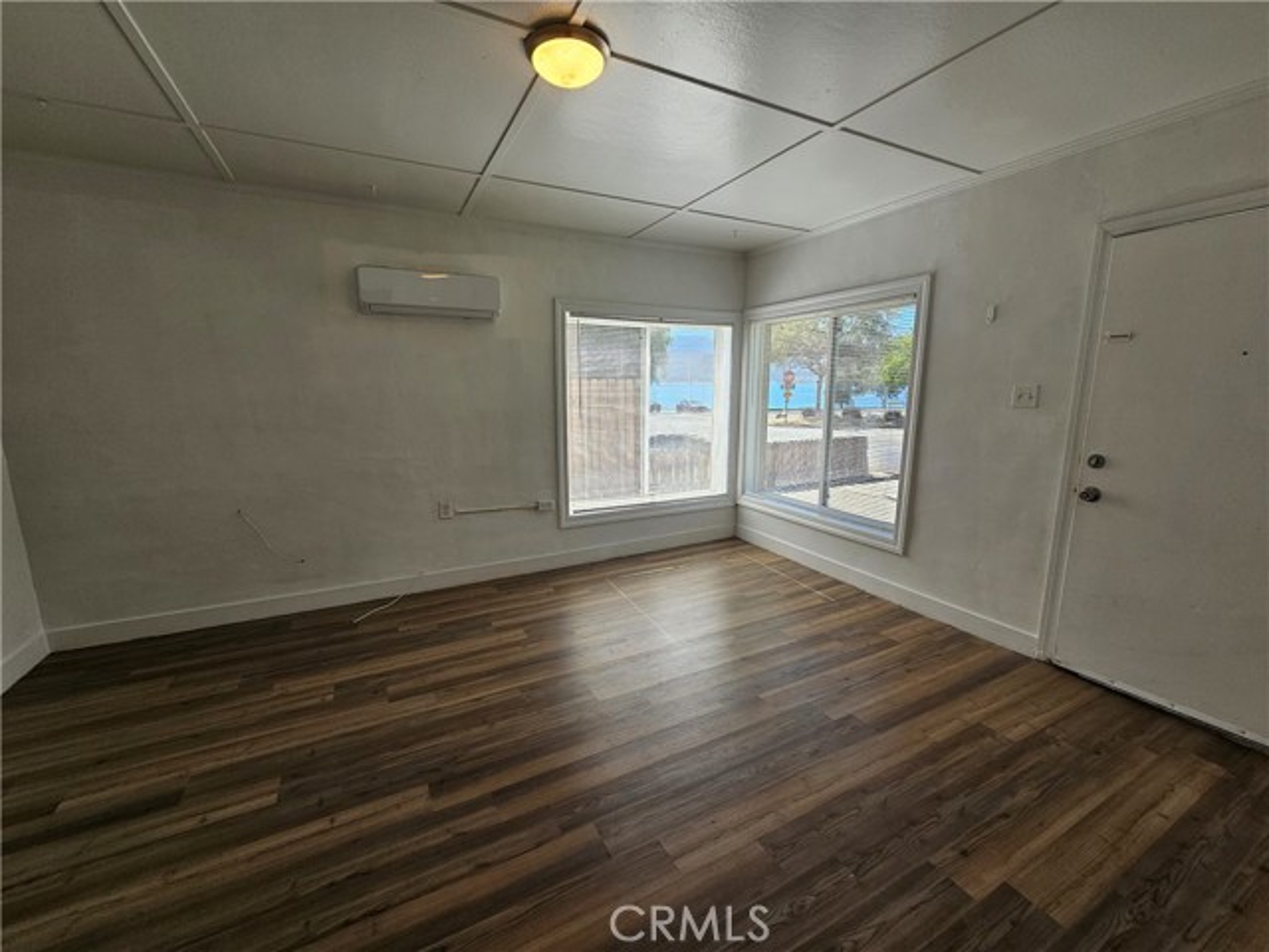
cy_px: 476
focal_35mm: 13
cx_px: 634
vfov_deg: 89.9
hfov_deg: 106.2
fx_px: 477
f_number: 2.2
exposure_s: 1/239
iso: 50
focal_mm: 2.2
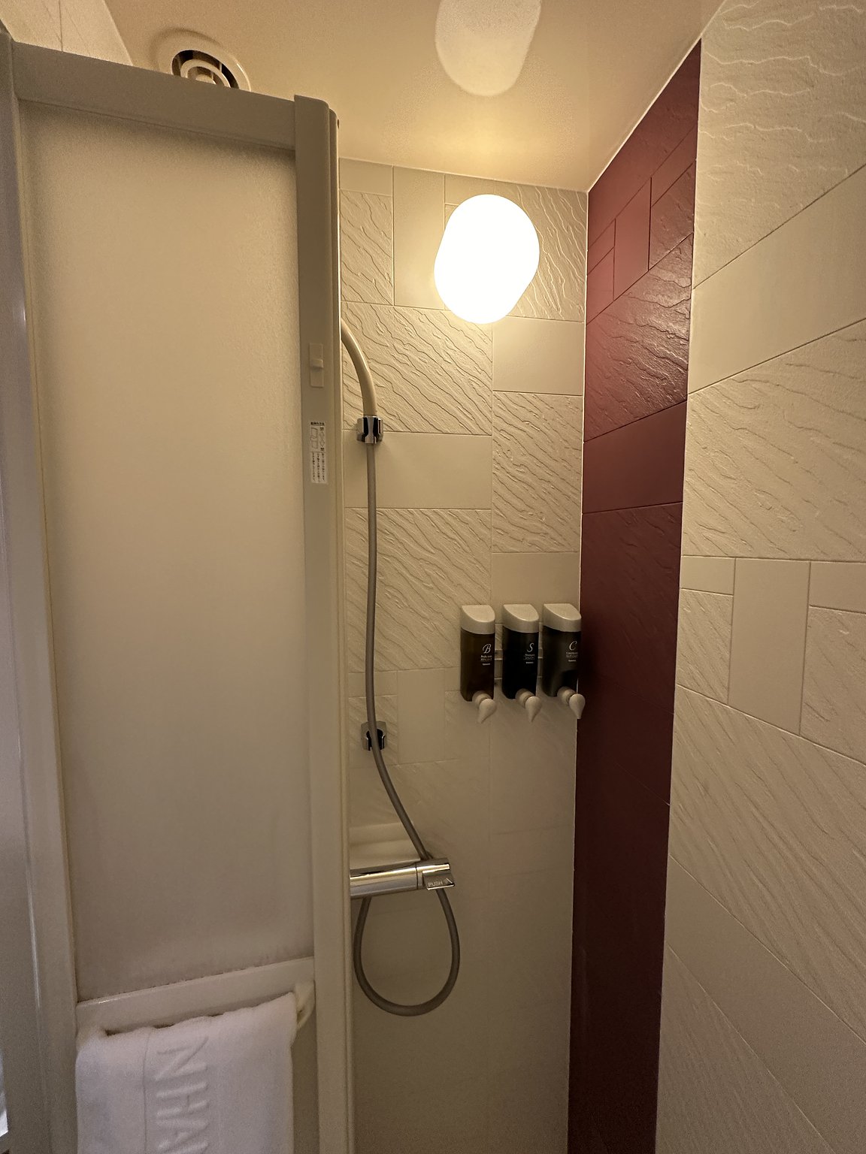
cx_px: 433
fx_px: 467
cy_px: 577
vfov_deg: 102.1
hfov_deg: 85.7
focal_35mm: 14
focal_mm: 2.22
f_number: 2.2
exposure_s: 1/50
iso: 200
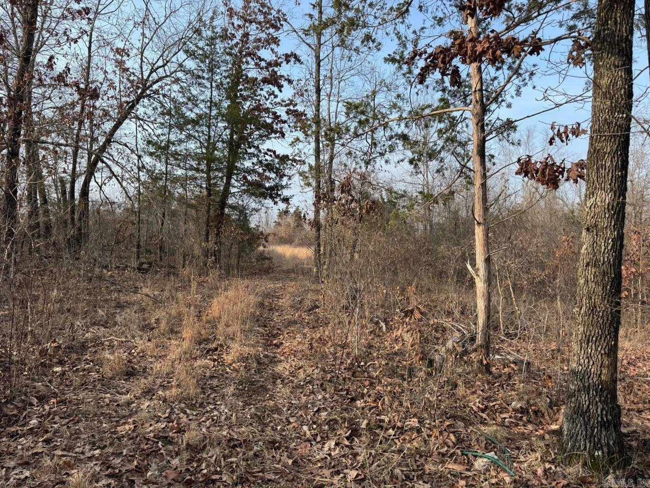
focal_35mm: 24
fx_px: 451
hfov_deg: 71.6
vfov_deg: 56.8
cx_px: 325
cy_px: 244
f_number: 1.78
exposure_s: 1/1524
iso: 80
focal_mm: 6.76
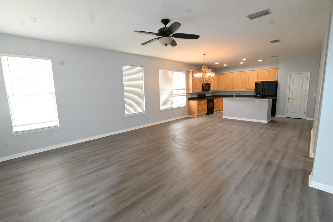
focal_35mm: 15
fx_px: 139
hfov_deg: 100.4
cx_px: 166
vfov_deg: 77.3
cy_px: 111
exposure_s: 1/200
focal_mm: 10
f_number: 8
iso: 10000
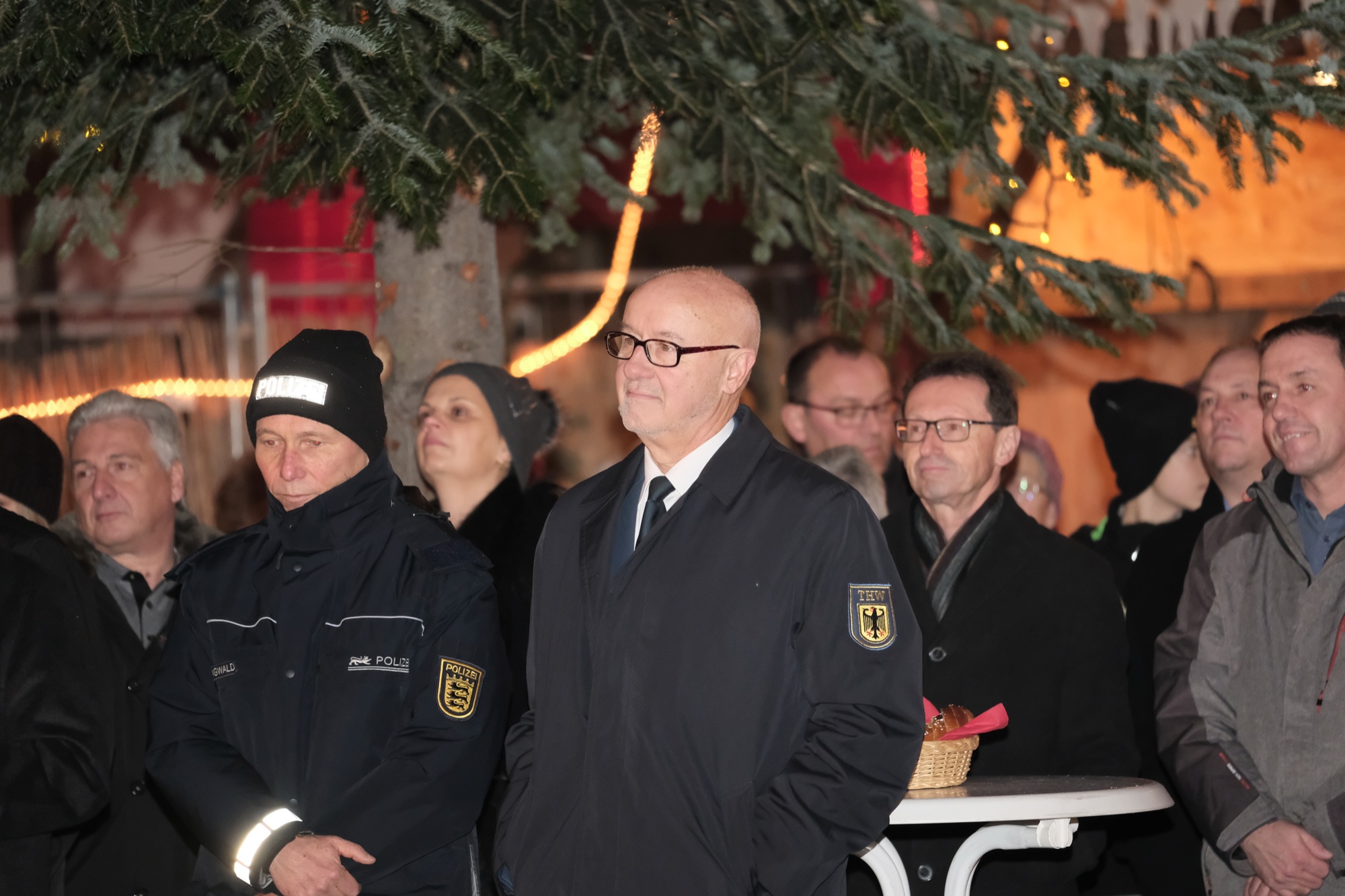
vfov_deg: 6.5
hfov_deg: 9.8
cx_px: 672
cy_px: 448
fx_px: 7845
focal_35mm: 210
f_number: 2.8
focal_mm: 140
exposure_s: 1/60
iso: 3200
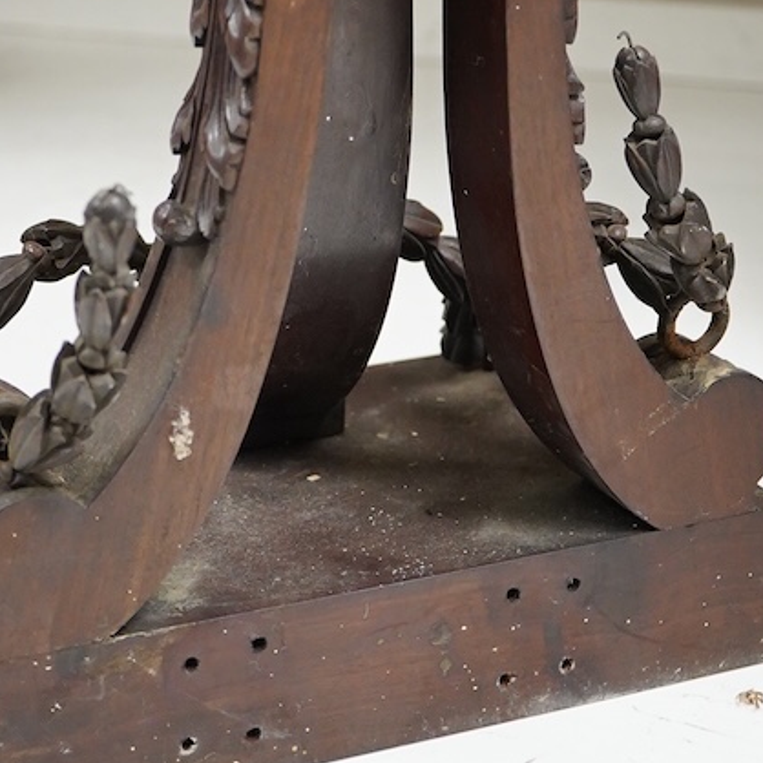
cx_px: 330
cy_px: 145
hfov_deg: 16.9
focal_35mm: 103
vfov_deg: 16.8
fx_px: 2569
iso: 2500
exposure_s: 1/160
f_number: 4.5
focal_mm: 30
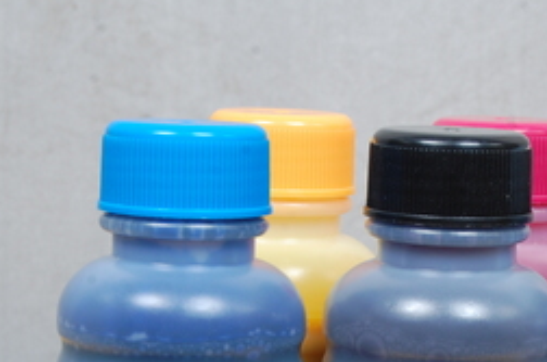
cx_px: 421
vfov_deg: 9.9
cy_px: 347
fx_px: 2078
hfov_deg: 14.9
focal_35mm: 137
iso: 200
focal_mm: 46
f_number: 10
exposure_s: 1/125
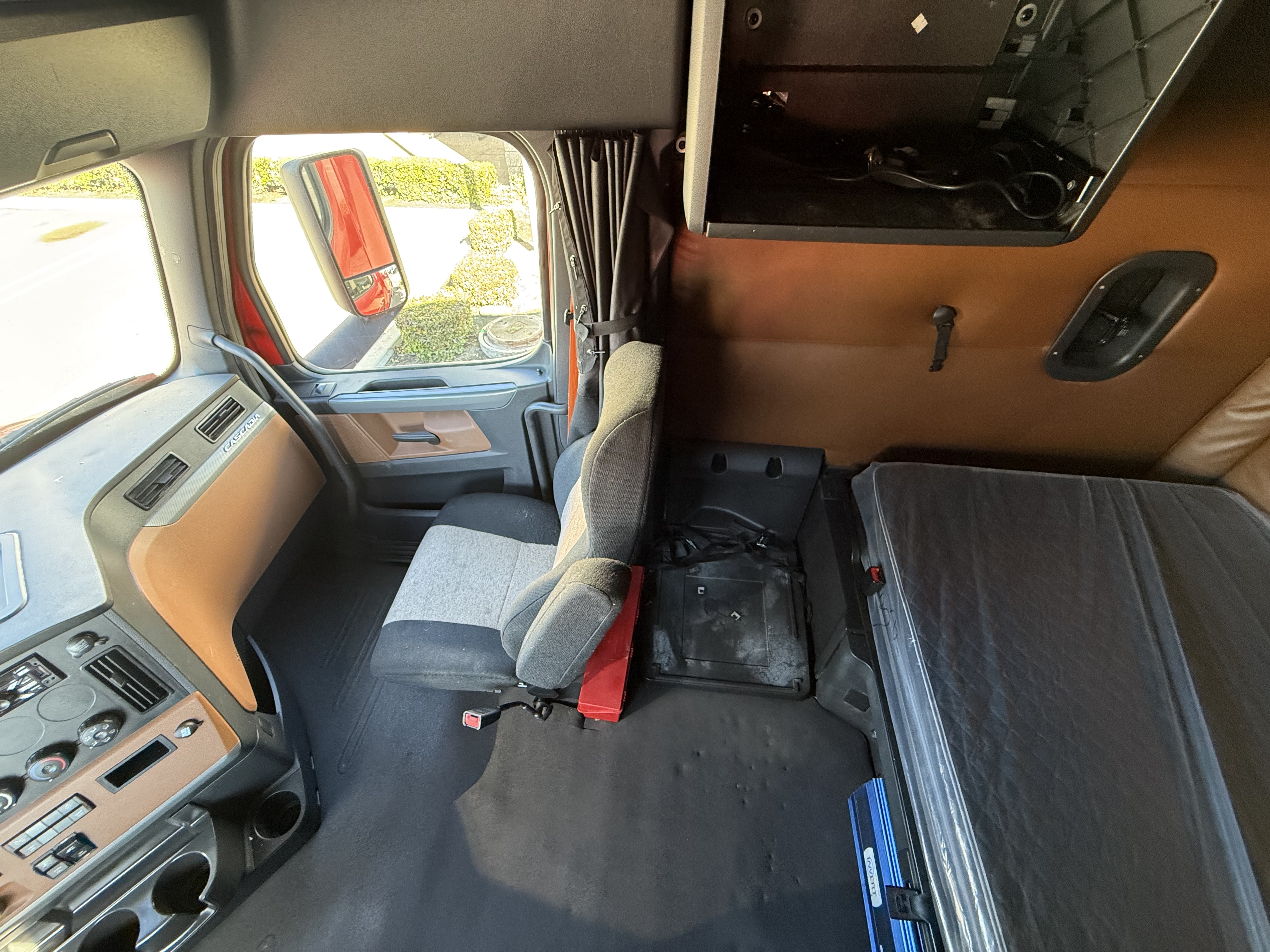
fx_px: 514
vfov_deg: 85.7
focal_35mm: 14
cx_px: 635
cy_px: 476
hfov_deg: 102.1
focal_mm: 2.22
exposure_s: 1/60
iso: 400
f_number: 2.2
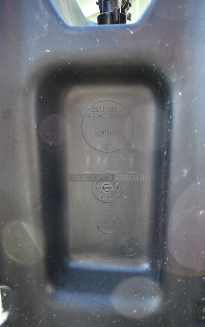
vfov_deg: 66.5
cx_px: 110
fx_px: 250
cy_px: 163
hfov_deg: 44.5
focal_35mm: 28
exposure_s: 1/30
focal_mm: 18
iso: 125
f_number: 3.5
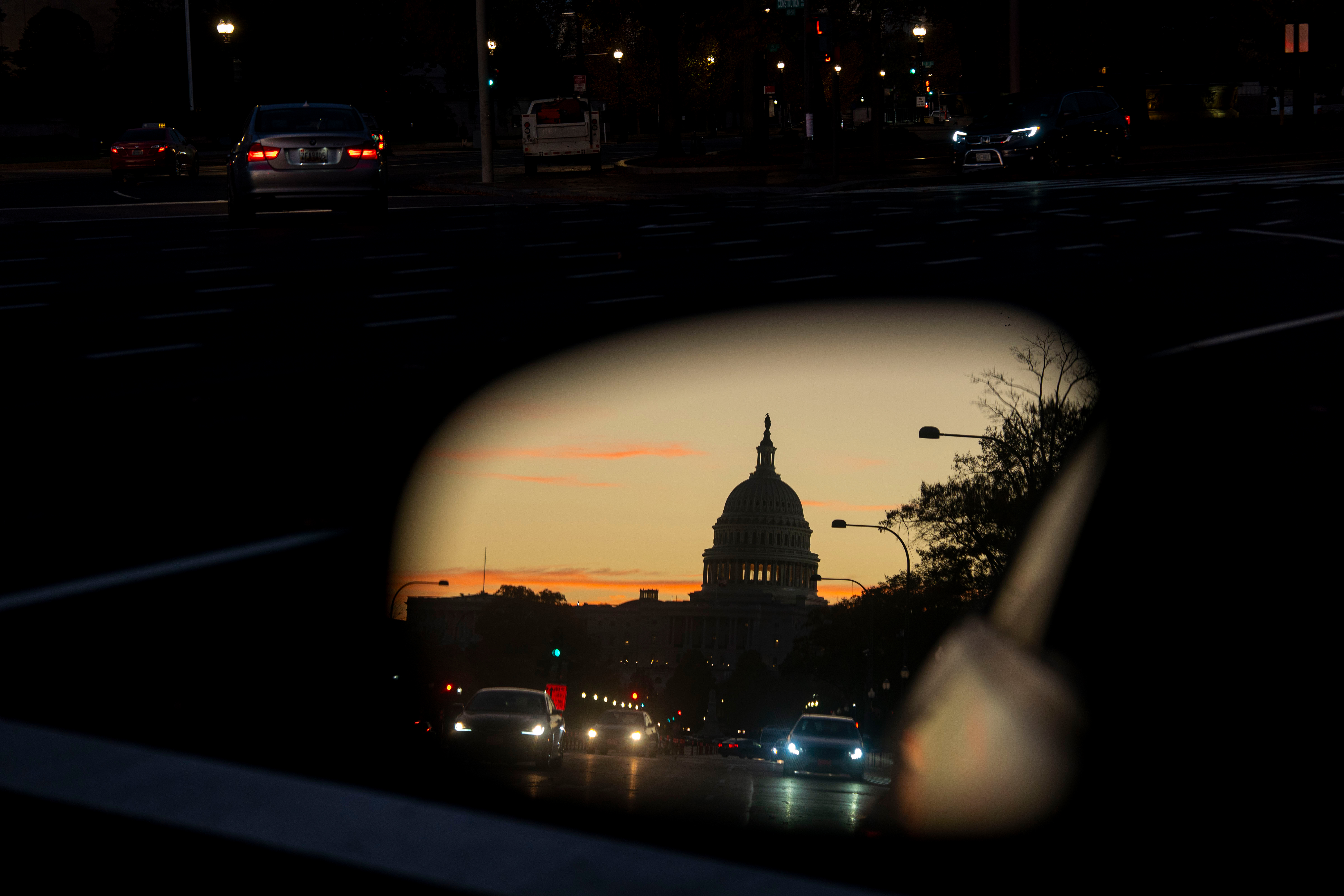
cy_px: 448
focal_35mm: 69
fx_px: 2576
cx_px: 672
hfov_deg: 29.2
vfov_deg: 19.7
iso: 800
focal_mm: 69
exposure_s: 1/200
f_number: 2.8
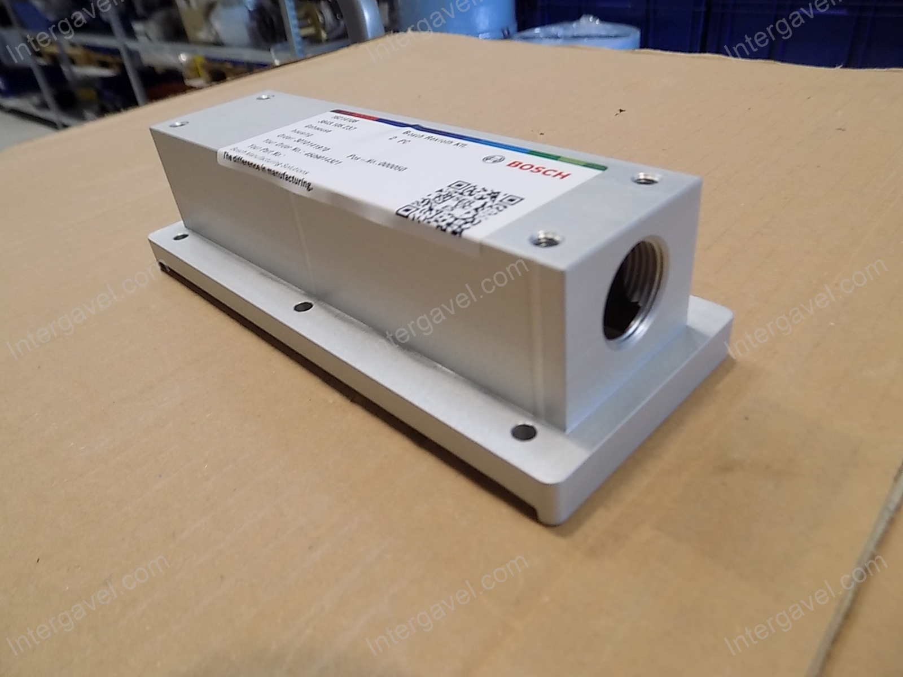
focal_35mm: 24
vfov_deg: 56.8
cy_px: 338
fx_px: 626
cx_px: 452
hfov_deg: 71.6
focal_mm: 4.3
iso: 180
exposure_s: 1/30
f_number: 3.1
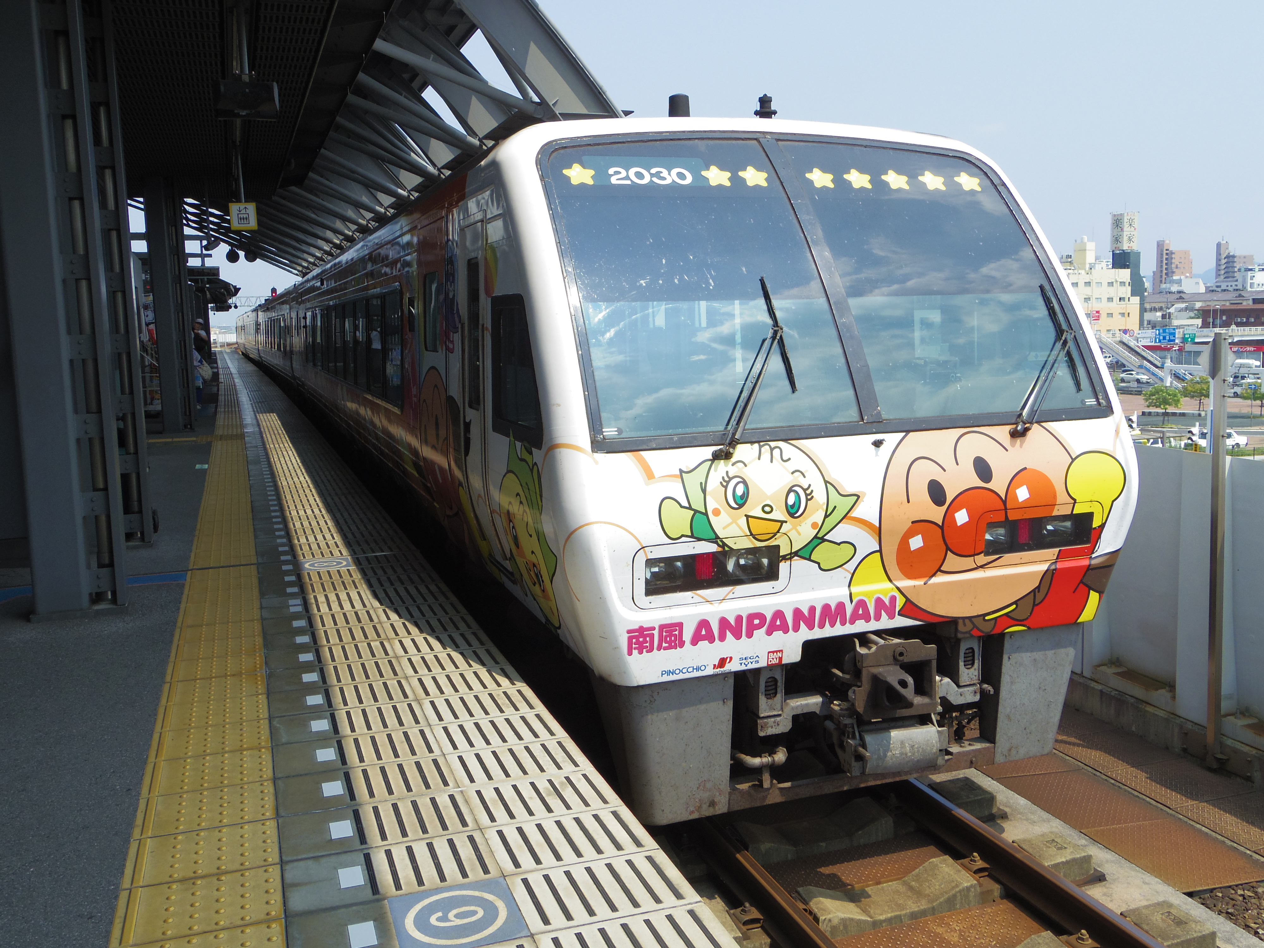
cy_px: 474
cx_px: 632
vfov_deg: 45.4
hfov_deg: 58.4
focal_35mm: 31
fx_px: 1132
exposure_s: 1/1000
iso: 160
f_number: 4
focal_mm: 5.6
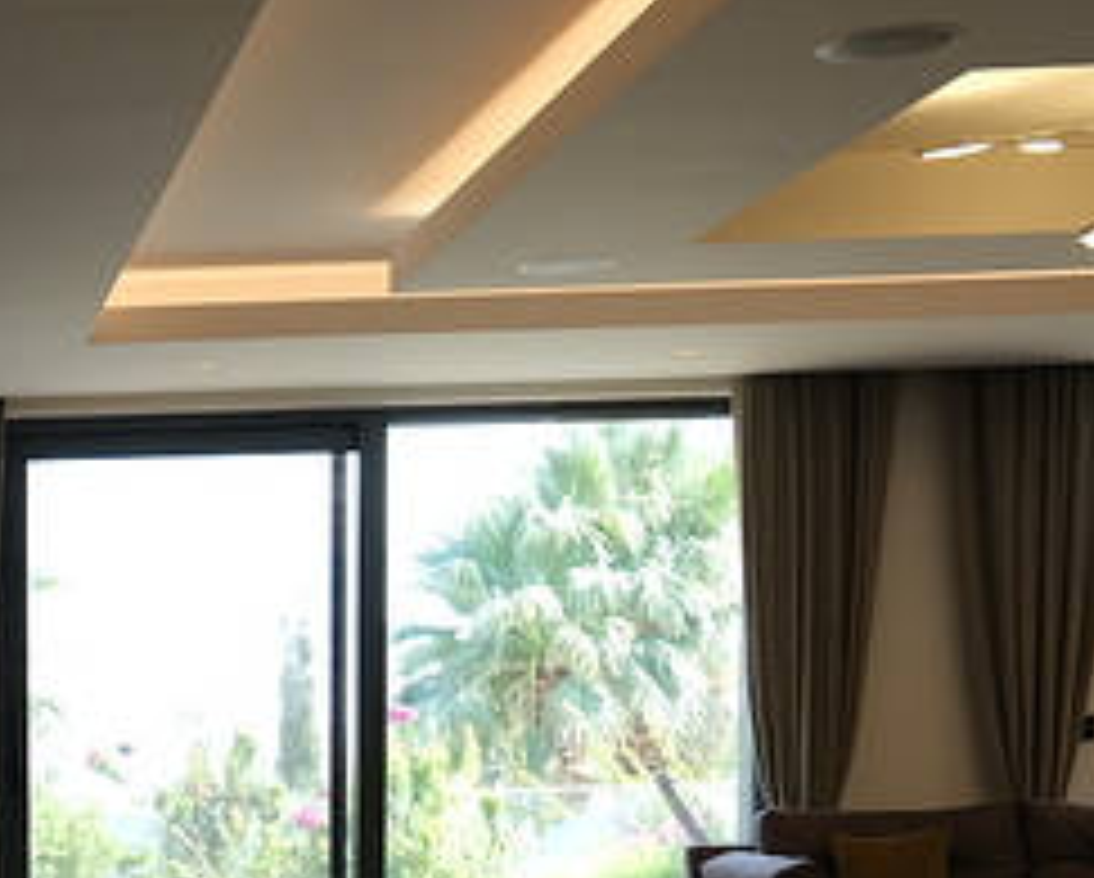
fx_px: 2431
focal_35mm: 75
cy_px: 928
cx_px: -410
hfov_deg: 22.2
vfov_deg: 19.7
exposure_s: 1/80
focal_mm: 18
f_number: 3.2
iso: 160
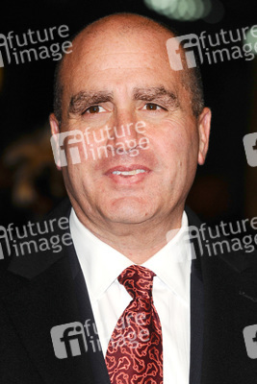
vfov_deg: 11.4
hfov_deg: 7.6
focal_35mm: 180
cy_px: 192
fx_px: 1926
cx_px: 128
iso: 320
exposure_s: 1/200
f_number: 4.5
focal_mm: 120
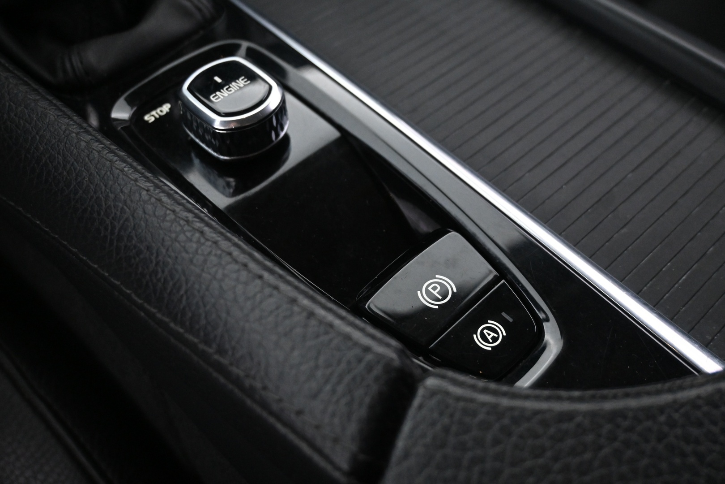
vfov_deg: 40.0
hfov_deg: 57.2
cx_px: 362
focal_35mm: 33
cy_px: 242
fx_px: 665
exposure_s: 1/40
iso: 3600
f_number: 4
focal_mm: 22
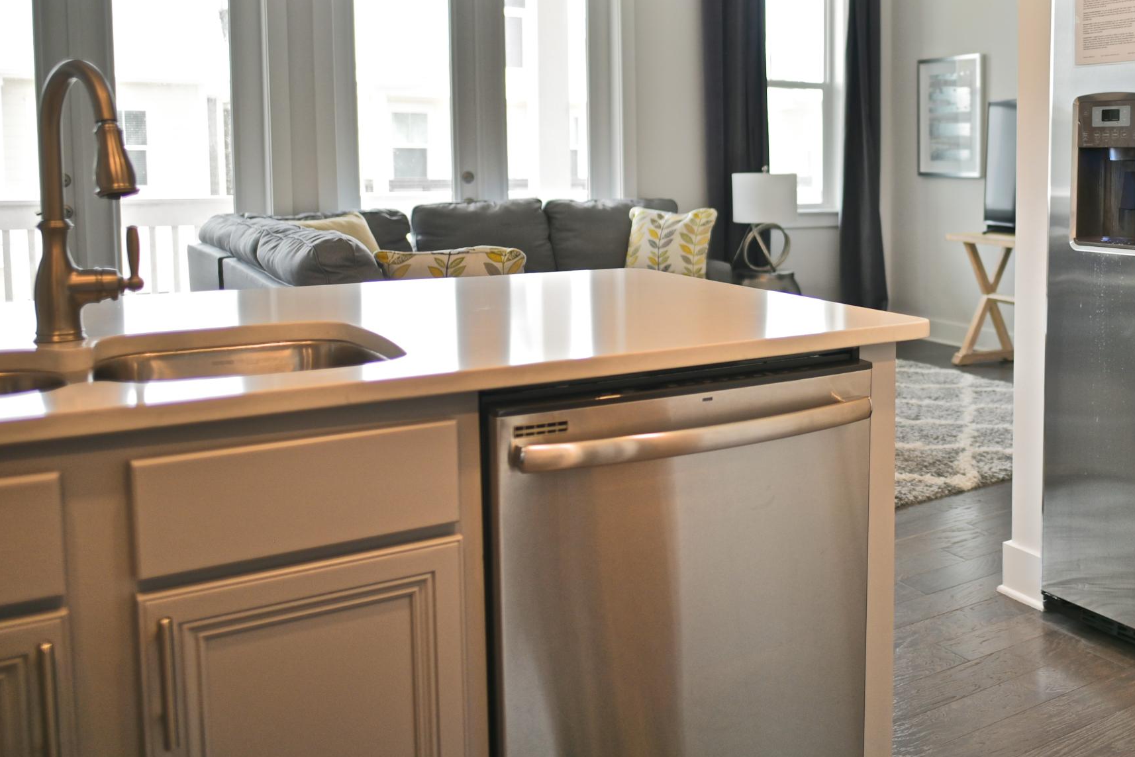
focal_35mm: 35
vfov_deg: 37.4
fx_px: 1104
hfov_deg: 51.7
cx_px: 875
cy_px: 247
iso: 400
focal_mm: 20
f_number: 1.8
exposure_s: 1/640
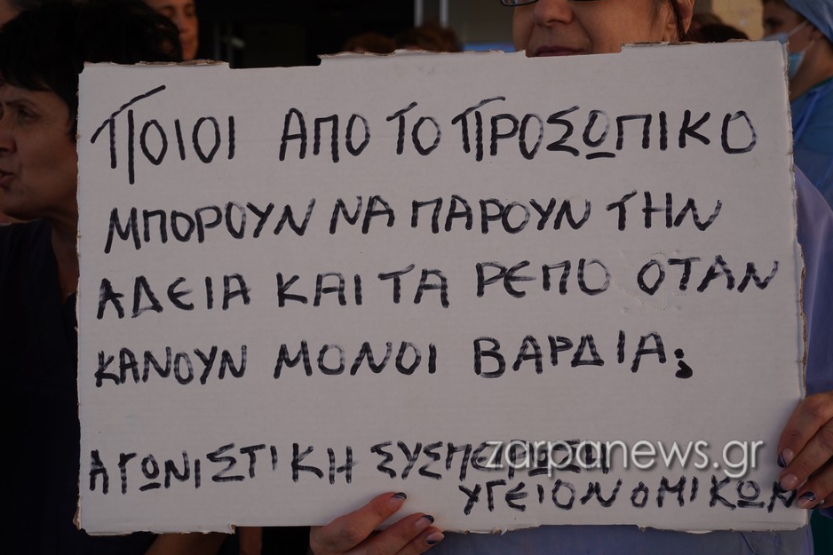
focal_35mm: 43
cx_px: 421
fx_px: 995
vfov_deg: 31.2
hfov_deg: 45.4
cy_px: 279
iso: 100
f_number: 5
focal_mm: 28
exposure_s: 1/400
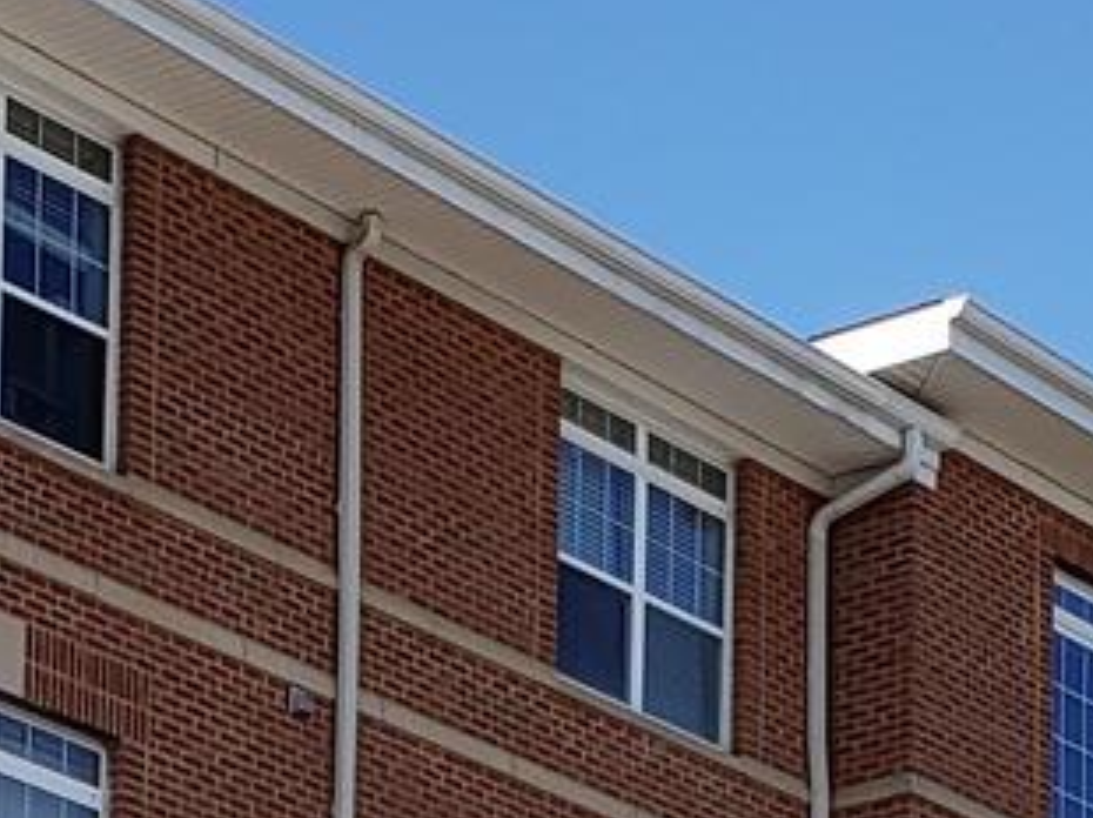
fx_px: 5427
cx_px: 215
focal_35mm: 172
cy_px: 1826
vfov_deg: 8.1
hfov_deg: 11.5
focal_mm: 4.3
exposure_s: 1/1008
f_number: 2.4
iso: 50
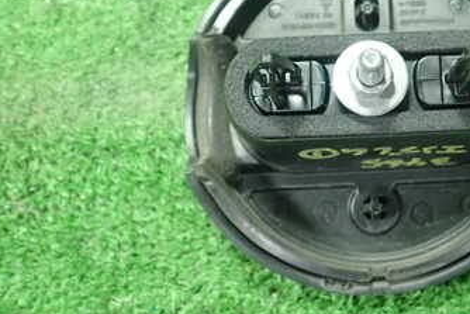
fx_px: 731
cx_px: 377
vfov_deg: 24.0
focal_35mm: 56
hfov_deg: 34.5
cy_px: 83
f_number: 2.3
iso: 800
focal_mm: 5.5
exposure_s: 1/125
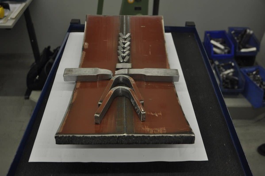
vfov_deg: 38.3
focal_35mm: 34
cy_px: 88
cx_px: 132
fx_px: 254
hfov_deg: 55.2
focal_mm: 23
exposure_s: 1/160
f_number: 4.5
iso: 500
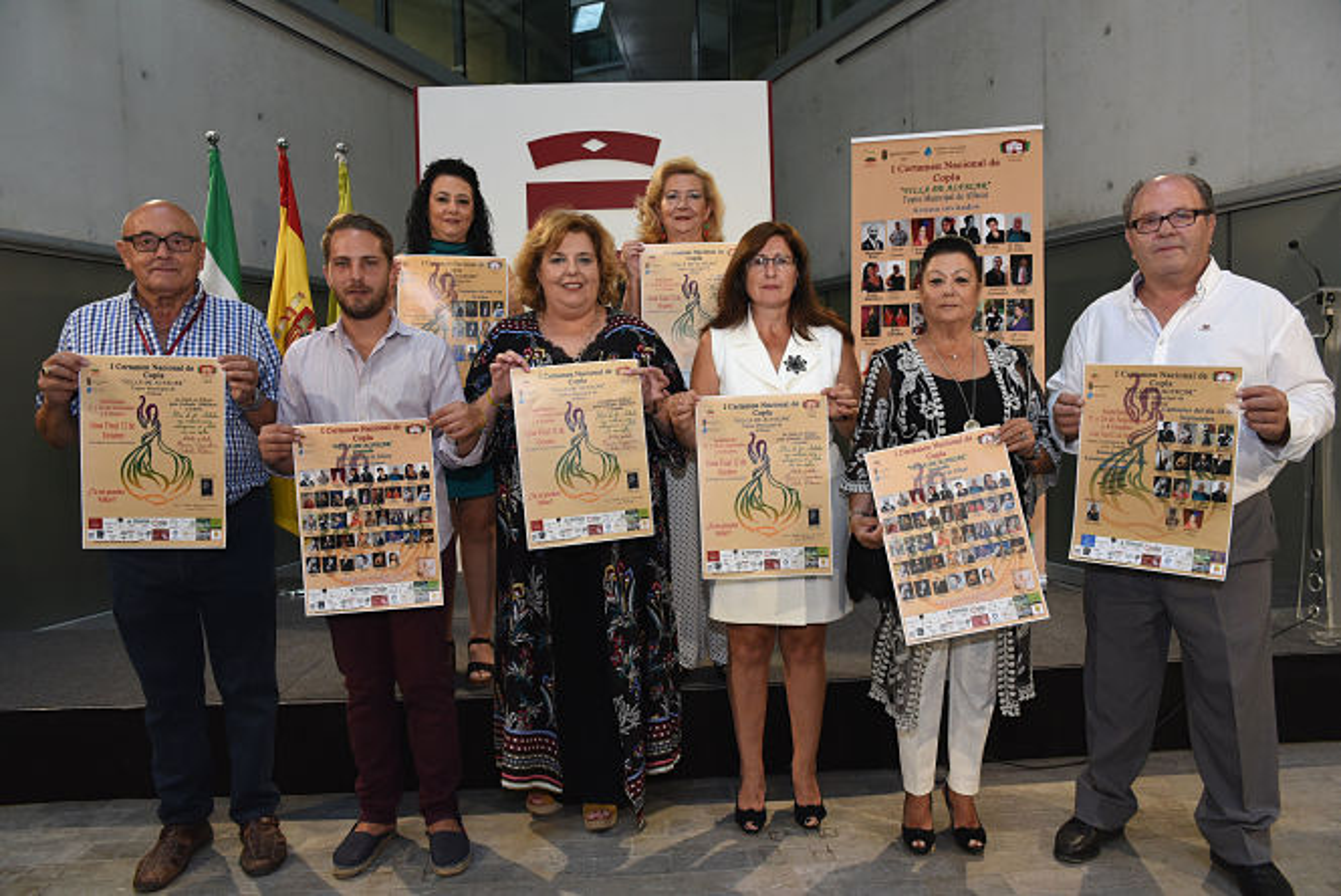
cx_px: 670
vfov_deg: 53.2
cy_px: 448
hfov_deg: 73.7
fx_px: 894
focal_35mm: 24
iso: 1600
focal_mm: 24
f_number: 8
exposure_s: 1/125
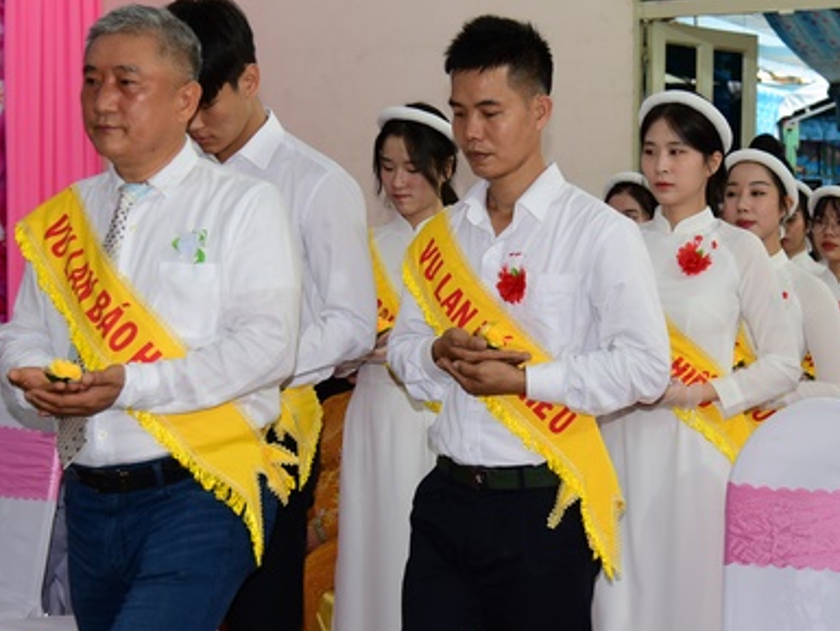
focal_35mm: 78
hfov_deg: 24.9
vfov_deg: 18.9
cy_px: 295
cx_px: 567
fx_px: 1893
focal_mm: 48
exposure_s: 1/60
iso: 320
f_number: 4
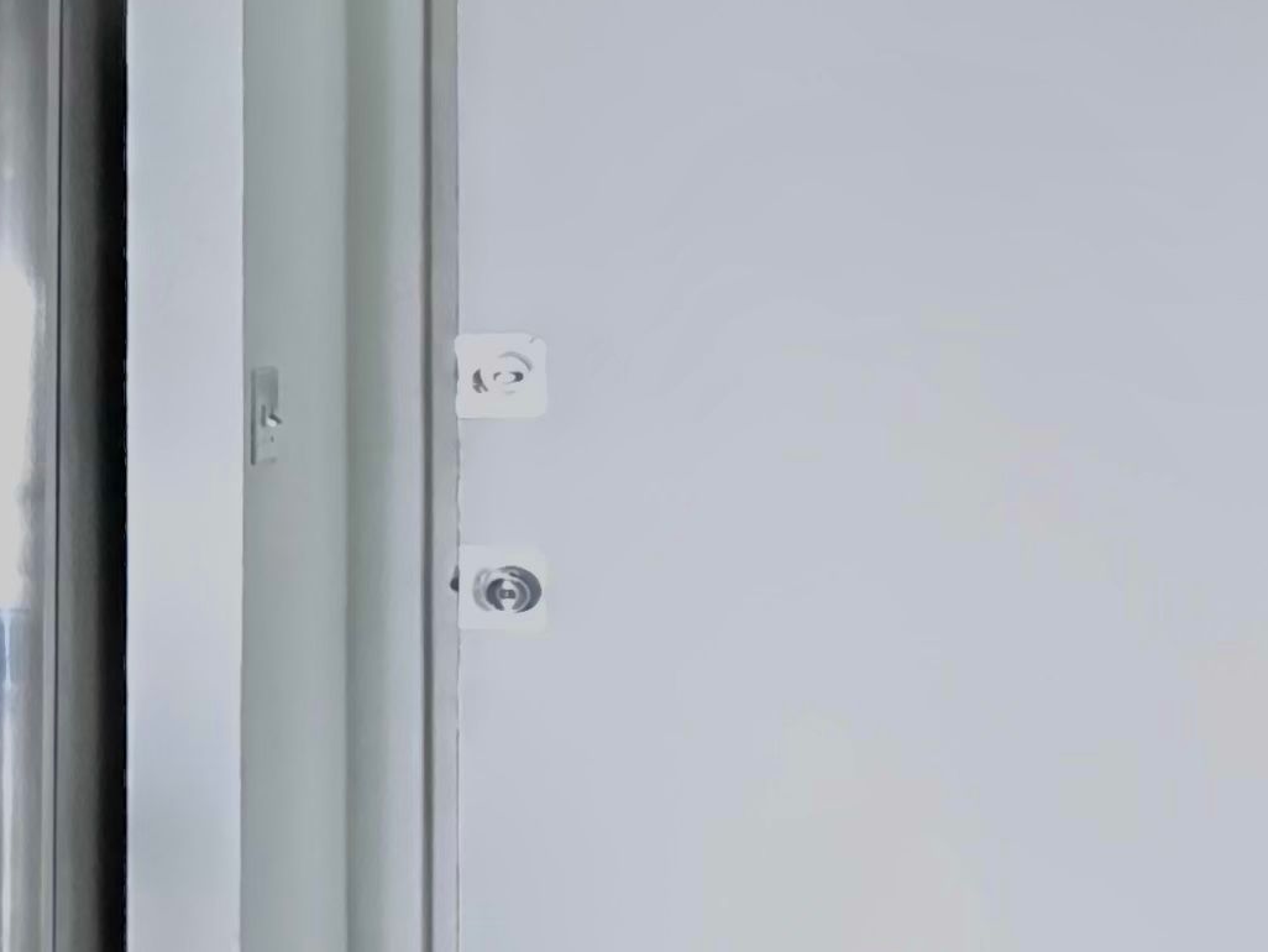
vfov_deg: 26.6
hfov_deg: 24.1
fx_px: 2015
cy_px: 433
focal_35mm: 55
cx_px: -800
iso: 1250
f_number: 2.2
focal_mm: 2.22
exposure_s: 1/44
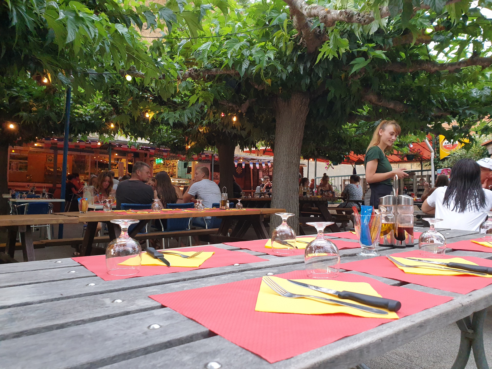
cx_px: 246
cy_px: 184
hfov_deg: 67.3
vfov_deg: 53.1
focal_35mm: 26
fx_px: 370
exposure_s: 1/100
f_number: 2.4
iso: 250
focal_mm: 4.3
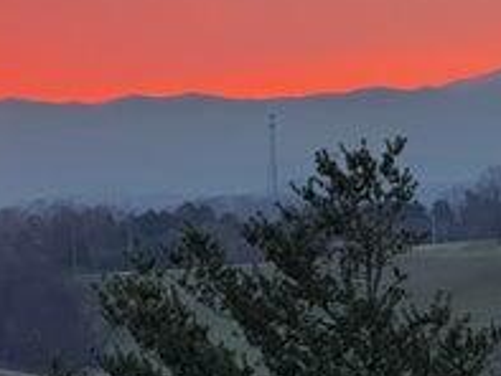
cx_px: -305
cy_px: 104
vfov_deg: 3.8
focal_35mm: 390
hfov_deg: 5.0
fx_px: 5648
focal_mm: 15.66
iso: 200
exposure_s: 1/99
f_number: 2.8
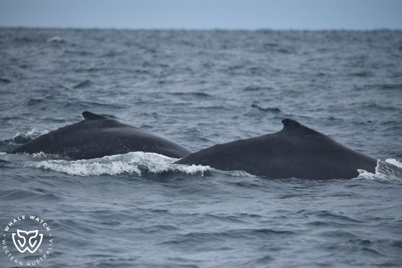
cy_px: 134
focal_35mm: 450
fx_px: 5024
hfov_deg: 4.6
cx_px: 201
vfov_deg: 3.1
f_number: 6
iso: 1000
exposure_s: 1/8000
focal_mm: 450
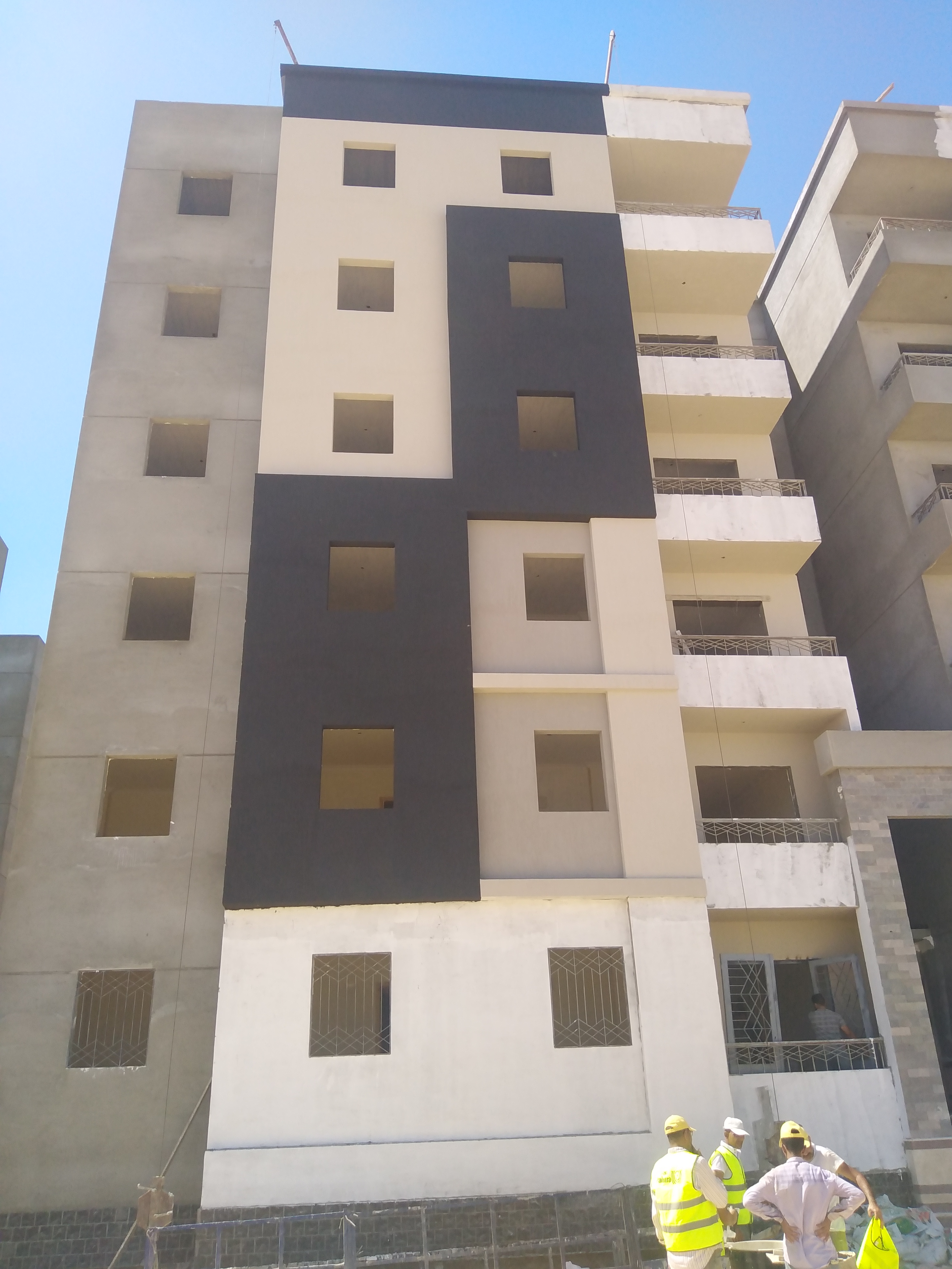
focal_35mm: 26
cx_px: 476
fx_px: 953
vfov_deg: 67.3
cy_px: 634
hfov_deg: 53.1
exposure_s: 1/1077
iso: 100
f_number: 1.8
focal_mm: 3.59
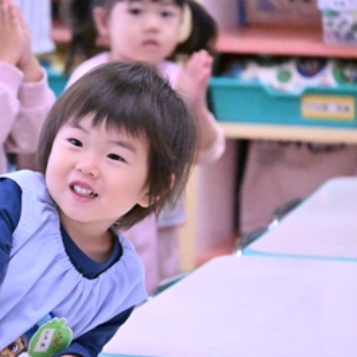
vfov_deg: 4.9
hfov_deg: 4.9
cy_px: 178
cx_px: 93
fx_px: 4161
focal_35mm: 357
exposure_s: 1/1600
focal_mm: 185
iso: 25600
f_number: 5.6
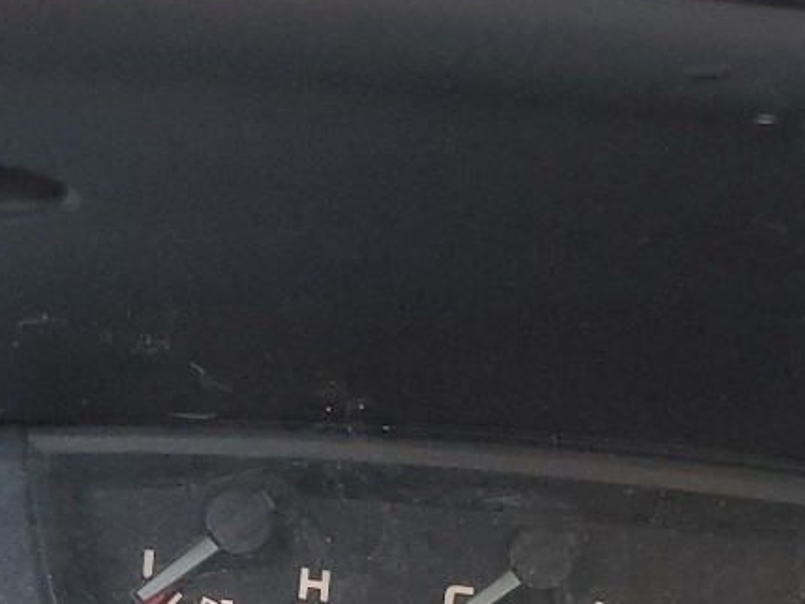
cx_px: 698
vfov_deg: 14.4
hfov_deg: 19.9
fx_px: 2256
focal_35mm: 97
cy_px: 859
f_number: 1.5
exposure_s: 1/120
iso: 90
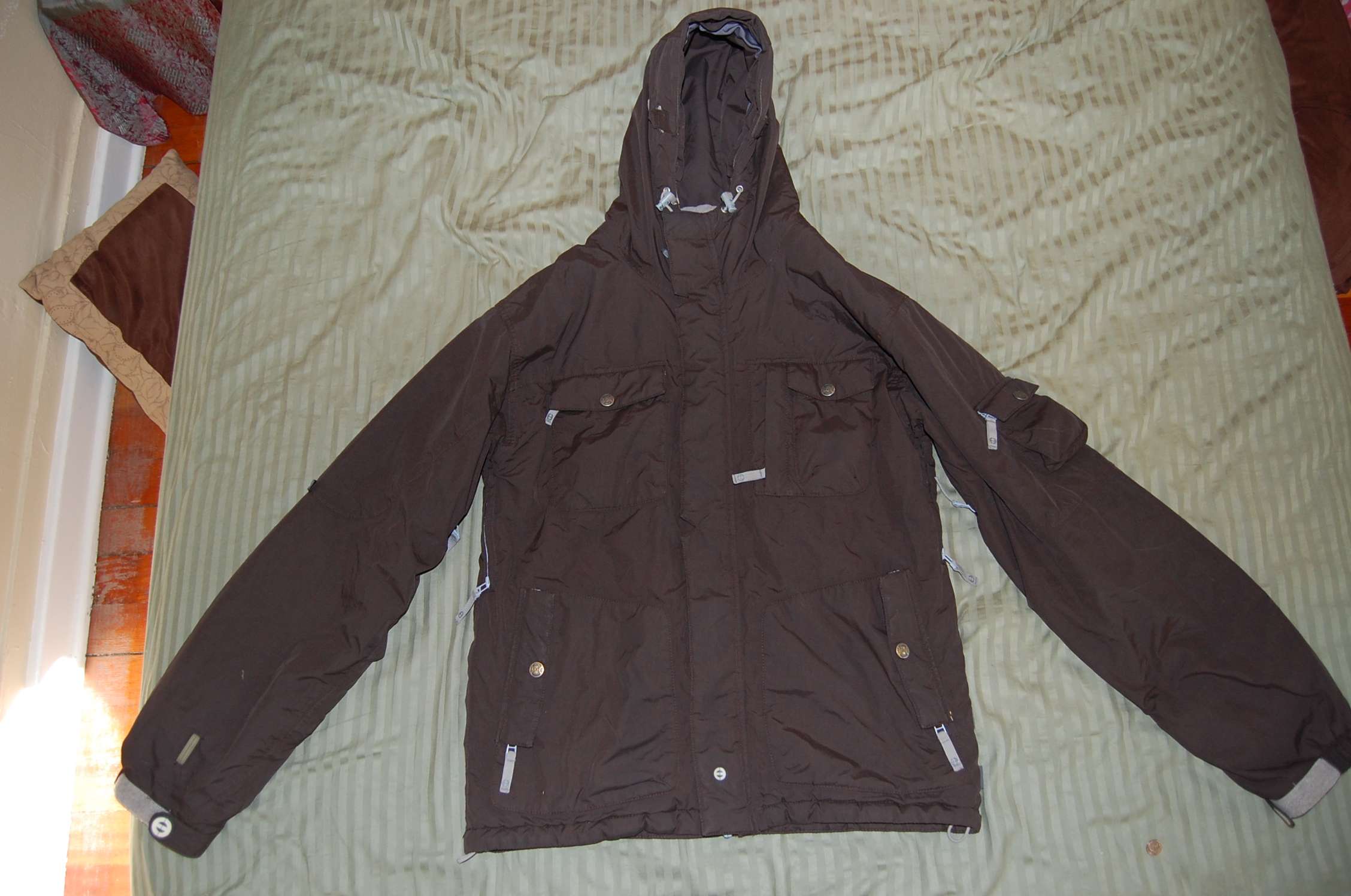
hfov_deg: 67.5
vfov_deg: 47.8
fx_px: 1012
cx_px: 676
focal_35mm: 27
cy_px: 448
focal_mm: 18
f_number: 3.5
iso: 400
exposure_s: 1/60
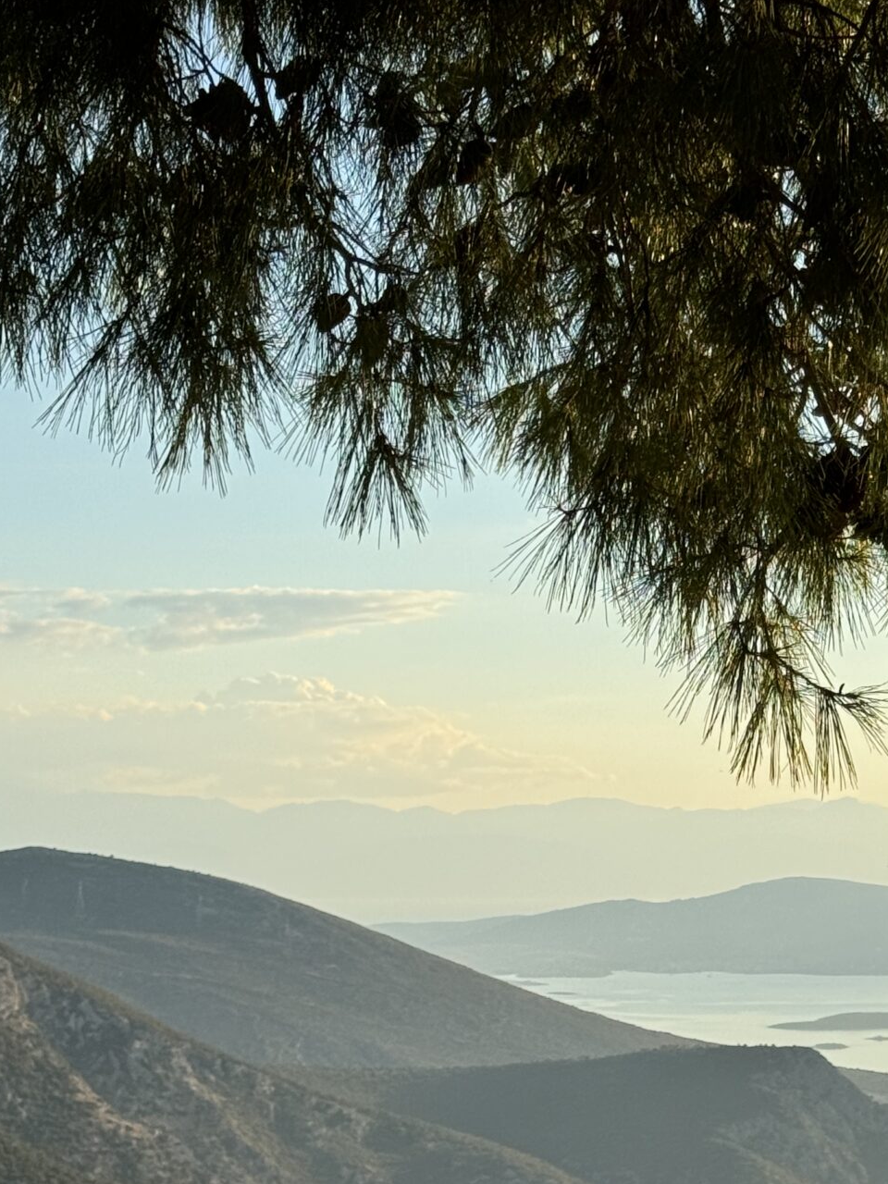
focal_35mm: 96
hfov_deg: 15.3
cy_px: 912
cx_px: 690
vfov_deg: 20.3
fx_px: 3284
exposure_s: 1/2179
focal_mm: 6.76
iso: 64
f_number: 1.78
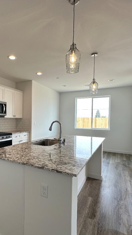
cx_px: 35
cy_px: 122
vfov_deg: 81.2
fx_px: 137
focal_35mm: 22
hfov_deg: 49.6
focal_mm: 2.22
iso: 50
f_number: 2.2
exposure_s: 1/120
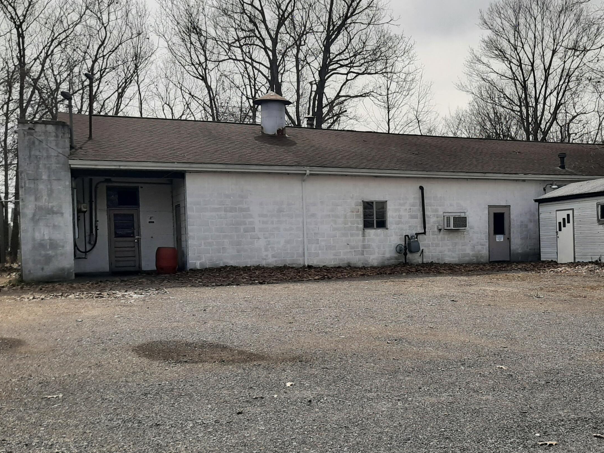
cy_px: 251
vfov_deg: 39.6
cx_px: 398
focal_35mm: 36
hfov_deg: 50.5
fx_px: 628
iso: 40
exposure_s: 1/3077
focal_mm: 3.93
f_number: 1.7
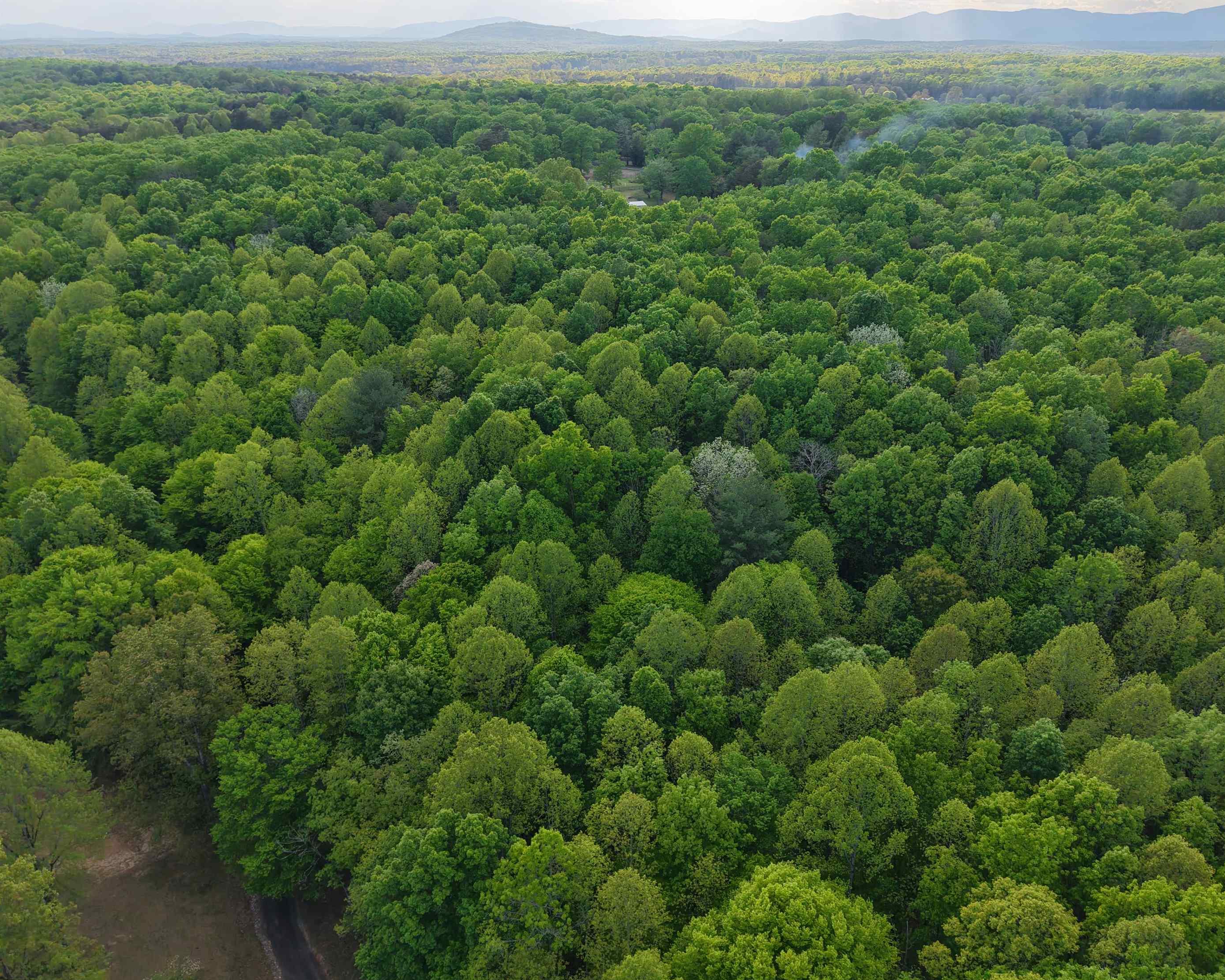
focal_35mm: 26
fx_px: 943
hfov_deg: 65.9
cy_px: 502
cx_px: 679
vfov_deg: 54.9
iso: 100
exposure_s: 1/640
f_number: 1.8
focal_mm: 8.67
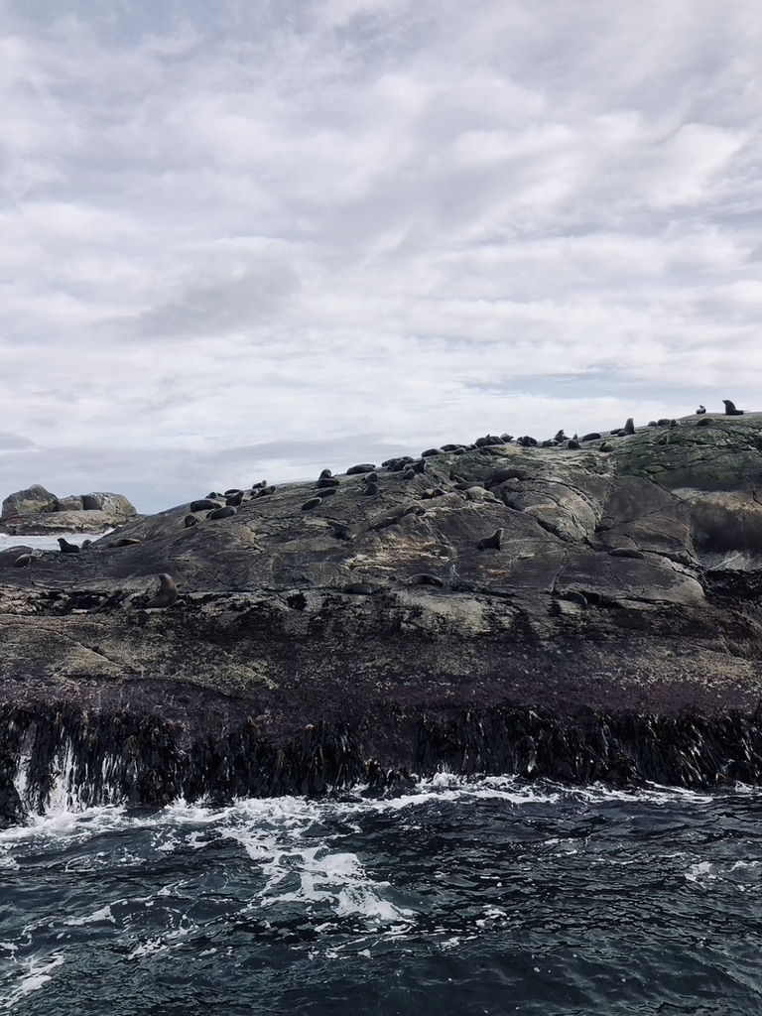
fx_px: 822
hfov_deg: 49.7
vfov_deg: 63.4
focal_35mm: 28
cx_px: 381
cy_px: 508
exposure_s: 1/1845
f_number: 1.8
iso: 20
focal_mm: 3.99
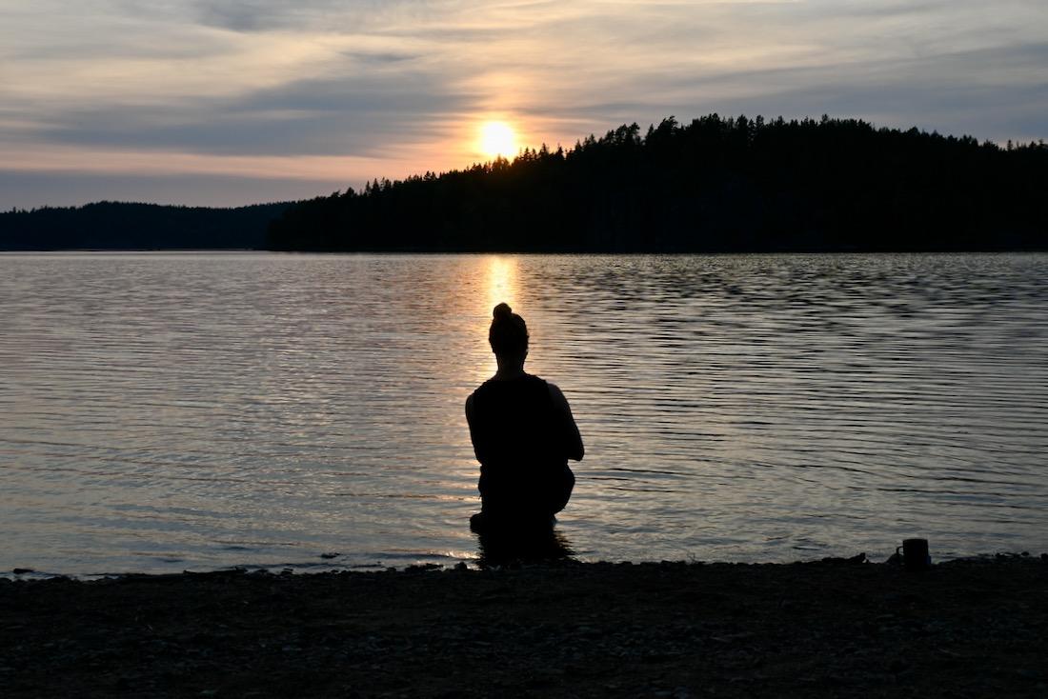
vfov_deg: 26.5
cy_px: 350
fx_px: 1485
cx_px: 524
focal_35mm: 51
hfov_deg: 38.9
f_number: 6.3
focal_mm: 34
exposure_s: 1/320
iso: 100
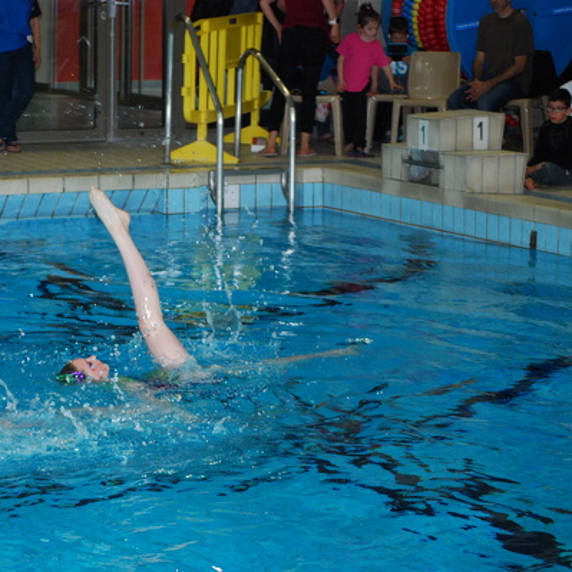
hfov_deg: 15.4
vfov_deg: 15.5
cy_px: 302
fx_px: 2107
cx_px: 123
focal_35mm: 113
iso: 1000
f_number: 4
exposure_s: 1/125
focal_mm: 55
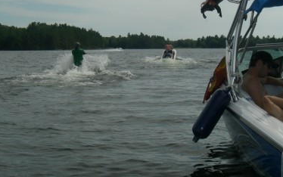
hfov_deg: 31.5
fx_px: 501
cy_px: 70
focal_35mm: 65
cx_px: 142
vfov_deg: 20.0
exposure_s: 1/2000
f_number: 4.4
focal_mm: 6.3
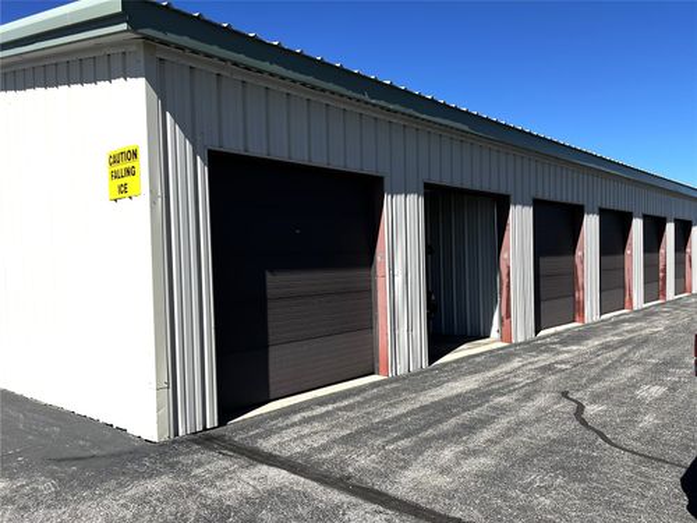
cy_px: 262
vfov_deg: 53.1
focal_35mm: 26
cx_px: 348
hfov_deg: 67.3
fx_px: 524
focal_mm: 5.7
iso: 50
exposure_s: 1/4630
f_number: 1.5
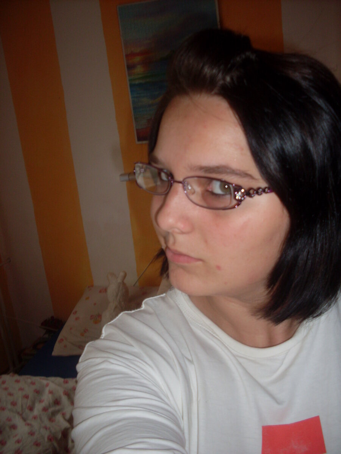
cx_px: 170
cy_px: 227
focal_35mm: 38
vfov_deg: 49.0
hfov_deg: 37.7
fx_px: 499
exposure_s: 1/45
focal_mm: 6.3
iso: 100
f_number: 2.8
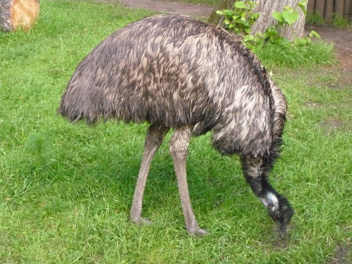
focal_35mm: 100
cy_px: 132
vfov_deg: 14.8
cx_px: 176
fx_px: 1017
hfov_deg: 19.6
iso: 800
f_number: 5.1
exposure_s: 1/160
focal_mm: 16.5
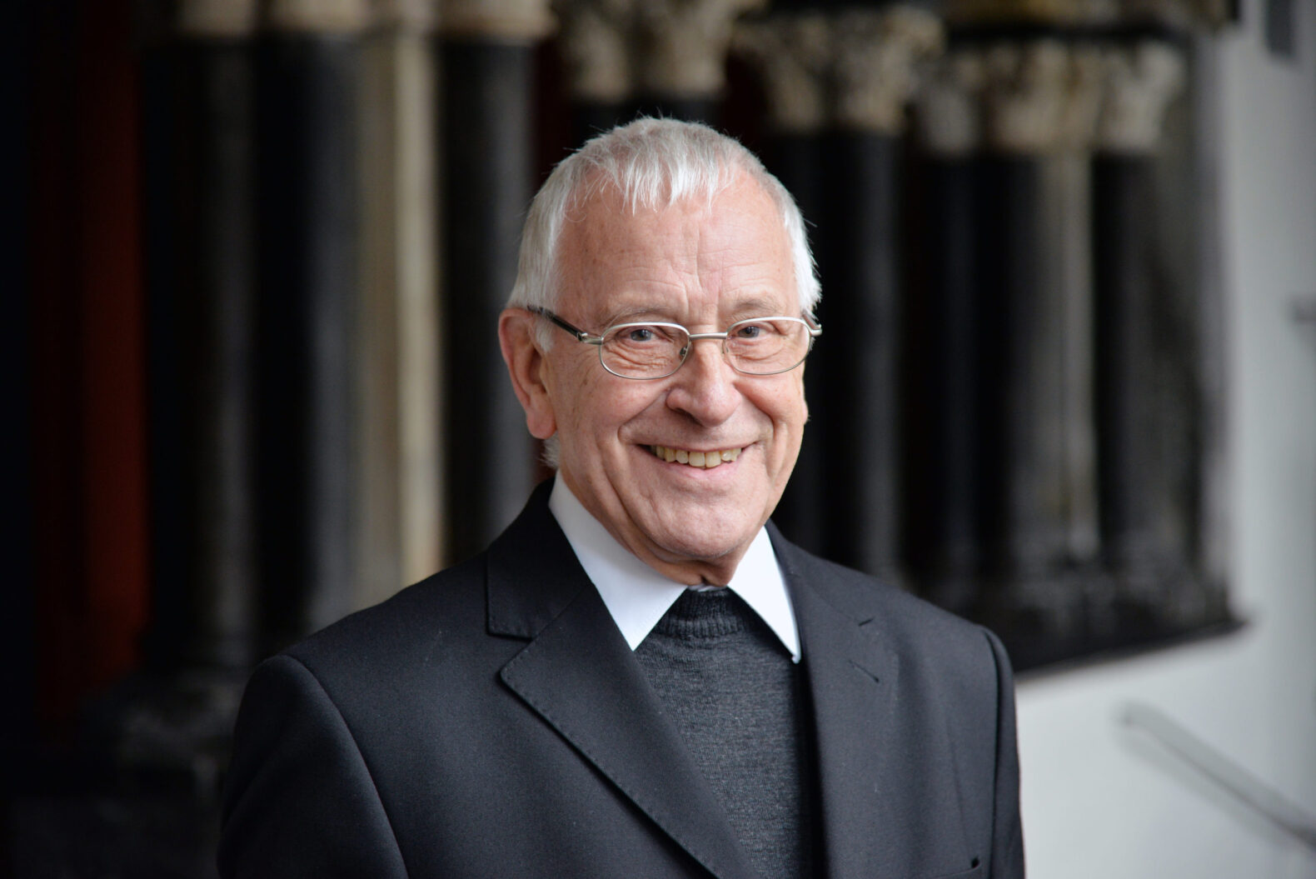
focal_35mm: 98
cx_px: 658
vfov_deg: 14.0
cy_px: 440
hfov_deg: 20.8
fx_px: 3584
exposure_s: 1/125
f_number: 4.5
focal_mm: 98
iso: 1000
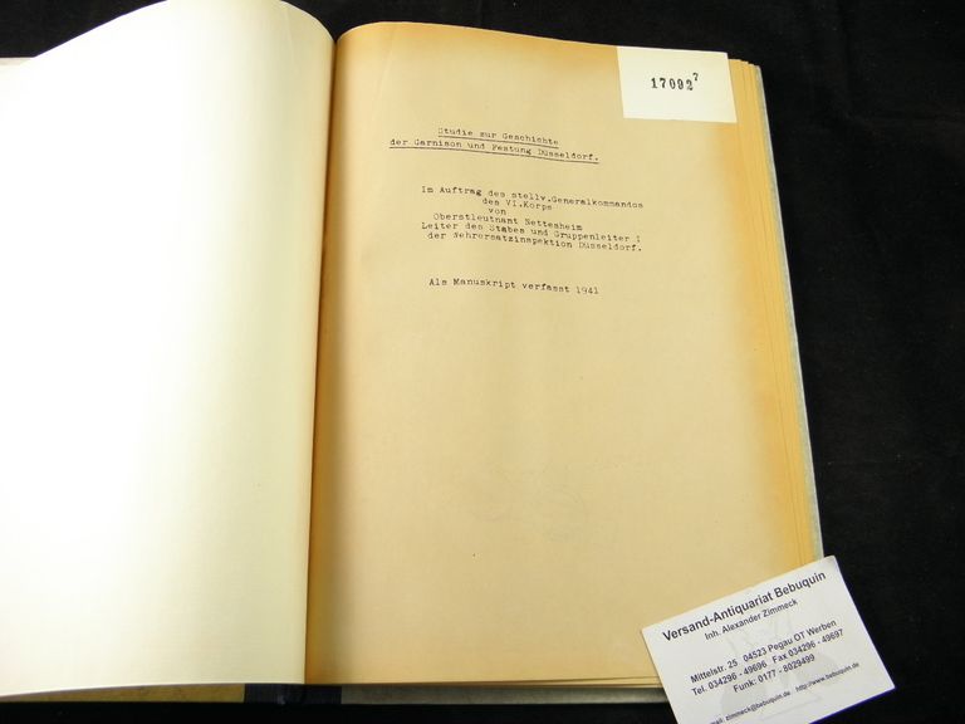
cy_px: 362
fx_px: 920
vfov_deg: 42.9
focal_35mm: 33
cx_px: 482
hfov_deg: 55.4
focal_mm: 5.9
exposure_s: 1/30
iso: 125
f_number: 3.6
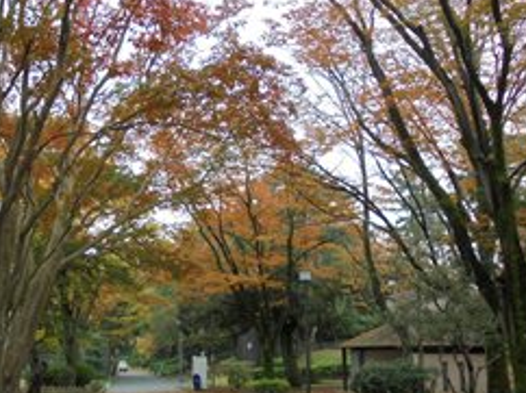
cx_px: 154
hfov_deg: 43.0
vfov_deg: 33.5
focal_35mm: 43
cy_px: 213
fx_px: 653
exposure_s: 1/50
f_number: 3.5
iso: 100
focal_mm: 4.6
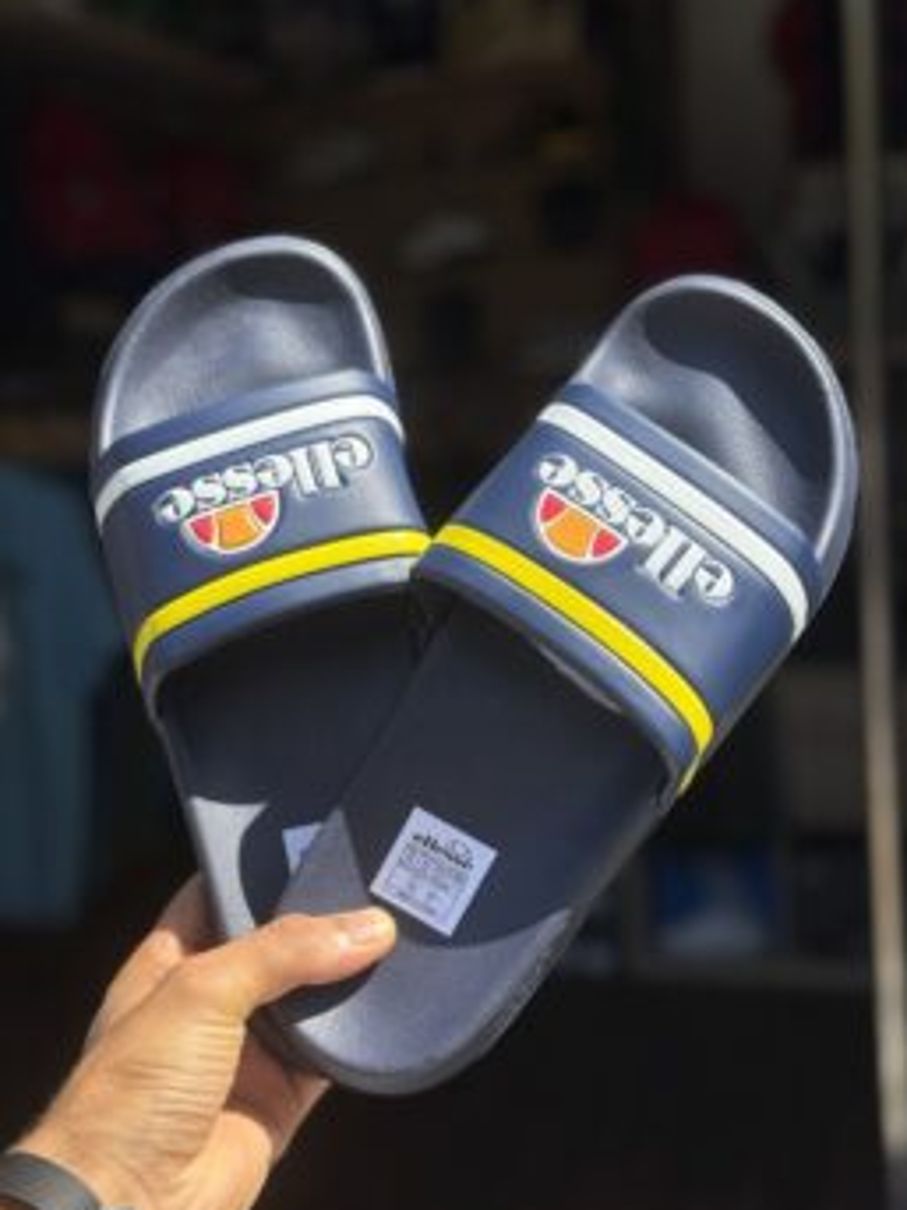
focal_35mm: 56
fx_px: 1958
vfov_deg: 34.4
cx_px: 473
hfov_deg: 26.1
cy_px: 614
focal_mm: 6.76
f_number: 1.78
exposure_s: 1/3096
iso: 100
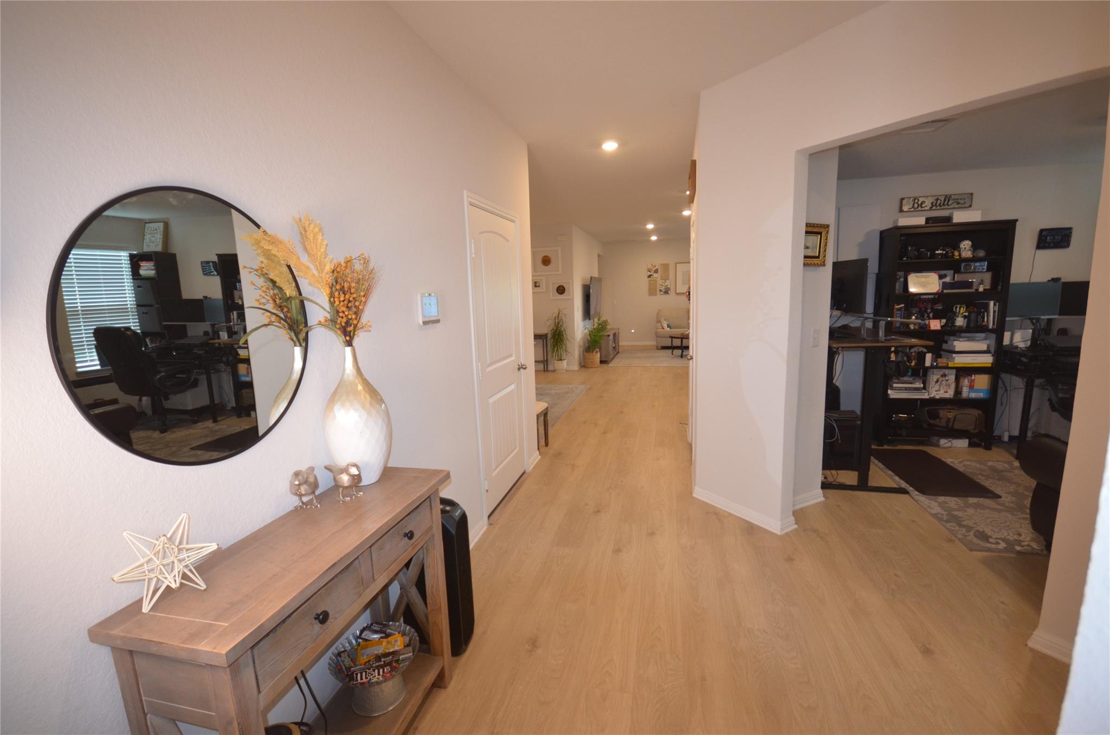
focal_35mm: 15
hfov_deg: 100.5
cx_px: 555
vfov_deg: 77.1
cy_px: 368
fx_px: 461
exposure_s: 1/60
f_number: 4
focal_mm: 10
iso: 800
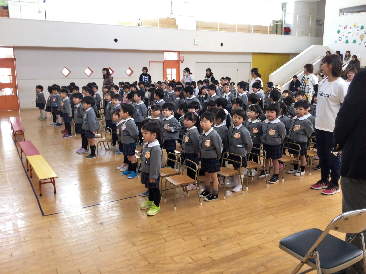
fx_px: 328
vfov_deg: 45.4
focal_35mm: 31
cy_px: 137
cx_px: 183
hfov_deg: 58.4
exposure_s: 1/20
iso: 25
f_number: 2.4
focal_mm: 3.3
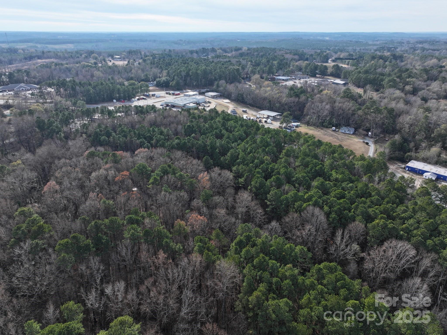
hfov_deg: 71.6
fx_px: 310
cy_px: 168
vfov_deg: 56.8
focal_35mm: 24
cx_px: 224
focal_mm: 12.29
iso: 310
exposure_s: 1/2500
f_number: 2.8
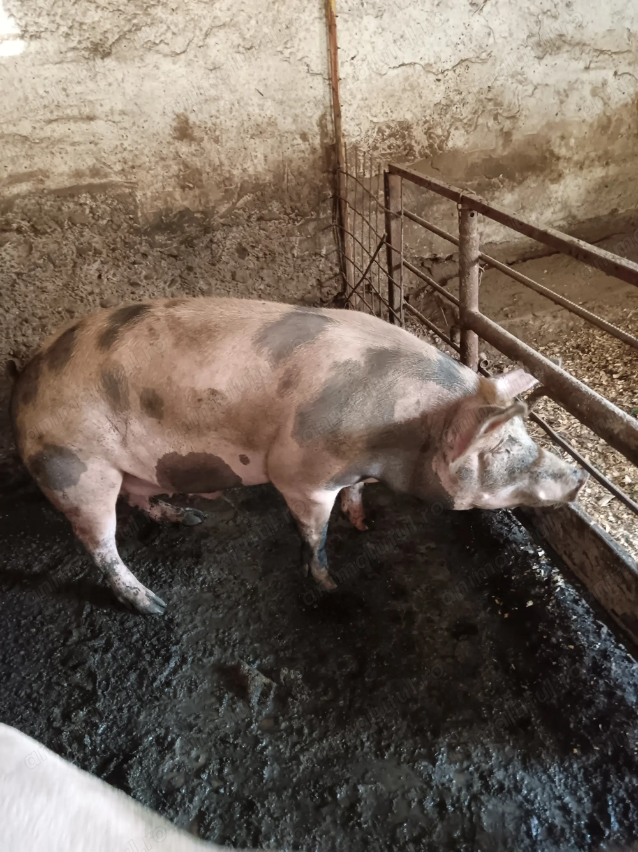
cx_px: 319
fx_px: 664
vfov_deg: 65.3
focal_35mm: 27
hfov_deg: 51.3
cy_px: 426
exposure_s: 1/16.7
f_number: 1.9
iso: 3468
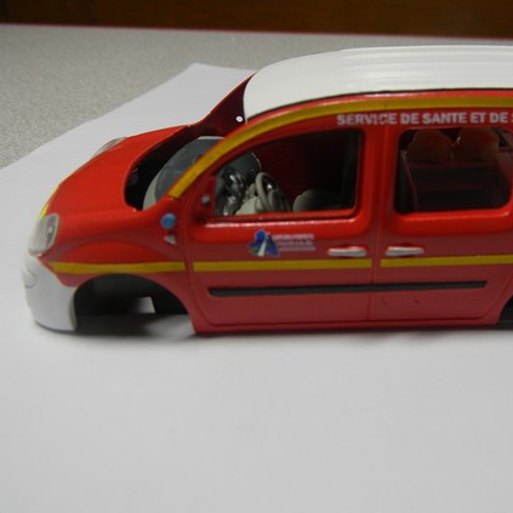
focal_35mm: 38
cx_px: 357
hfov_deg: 43.0
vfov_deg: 43.8
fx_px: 637
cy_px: 227
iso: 87
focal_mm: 5
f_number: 3.5
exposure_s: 1/30
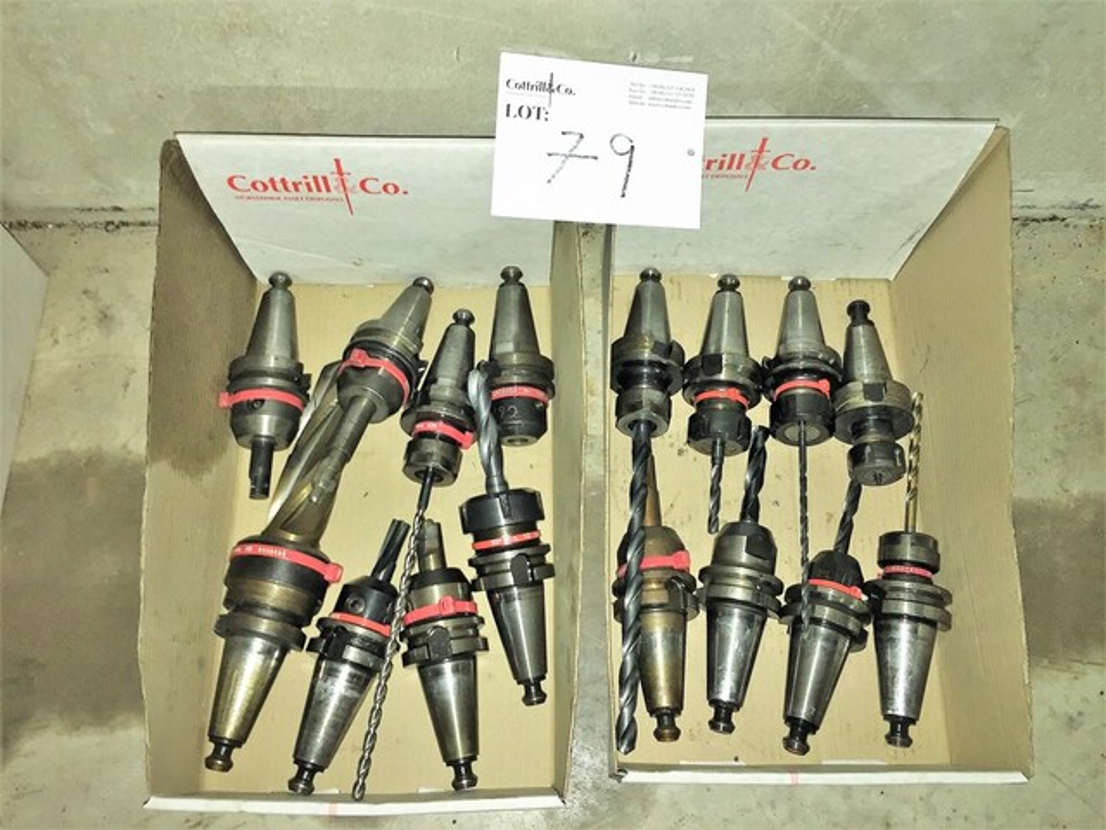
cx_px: 553
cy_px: 415
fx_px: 927
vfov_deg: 48.2
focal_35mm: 29
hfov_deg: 61.7
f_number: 2.2
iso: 50
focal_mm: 4.15
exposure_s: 1/17
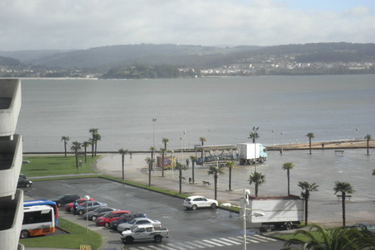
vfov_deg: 17.7
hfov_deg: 26.3
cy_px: 129
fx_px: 801
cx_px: 186
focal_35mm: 77
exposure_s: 1/400
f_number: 4.7
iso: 64
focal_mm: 13
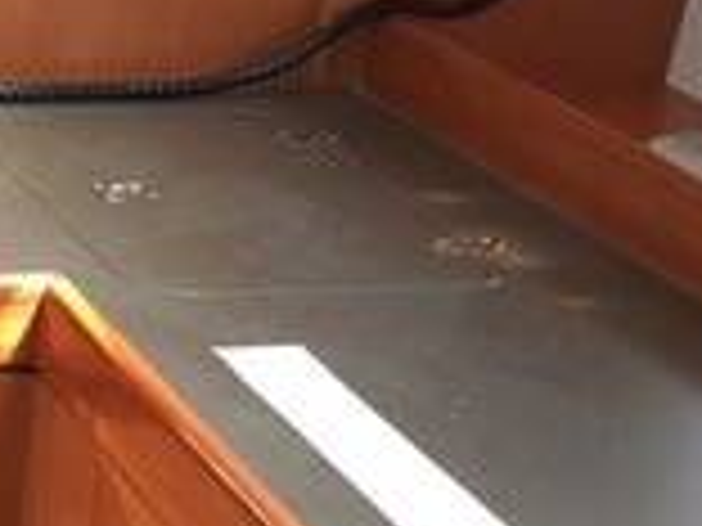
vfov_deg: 12.4
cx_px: -162
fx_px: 2413
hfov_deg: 15.9
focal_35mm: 119
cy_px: 166
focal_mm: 4.15
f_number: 2.2
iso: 50
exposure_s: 1/33
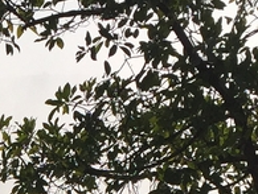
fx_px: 1419
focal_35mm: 190
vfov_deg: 7.4
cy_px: 446
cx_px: -165
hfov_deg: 10.0
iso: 32
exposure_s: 1/3300
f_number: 2.2
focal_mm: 4.15
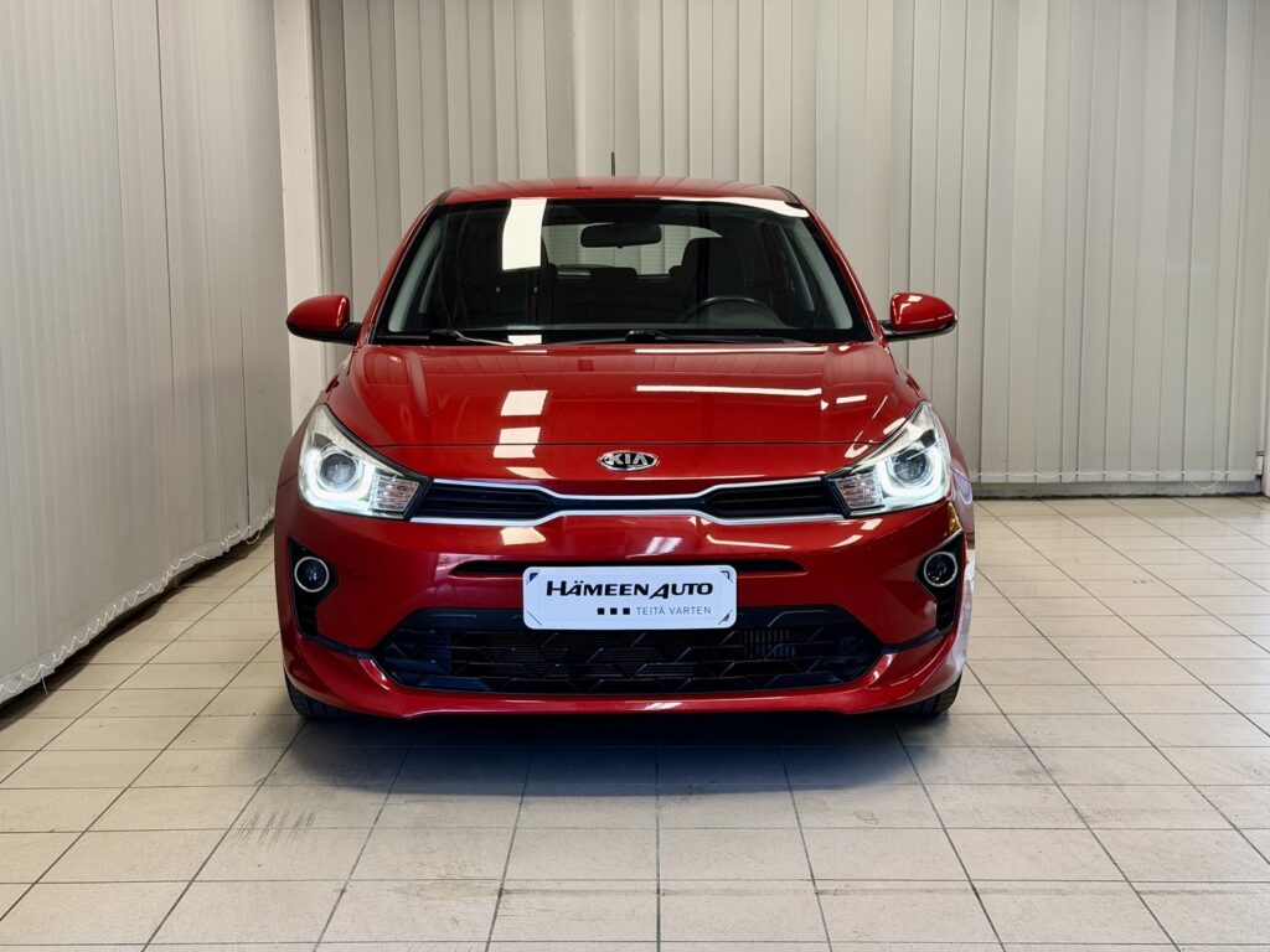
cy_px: 476
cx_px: 635
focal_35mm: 48
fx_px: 1761
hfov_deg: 39.7
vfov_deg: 30.3
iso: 160
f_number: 1.78
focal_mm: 6.76
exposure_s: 1/205
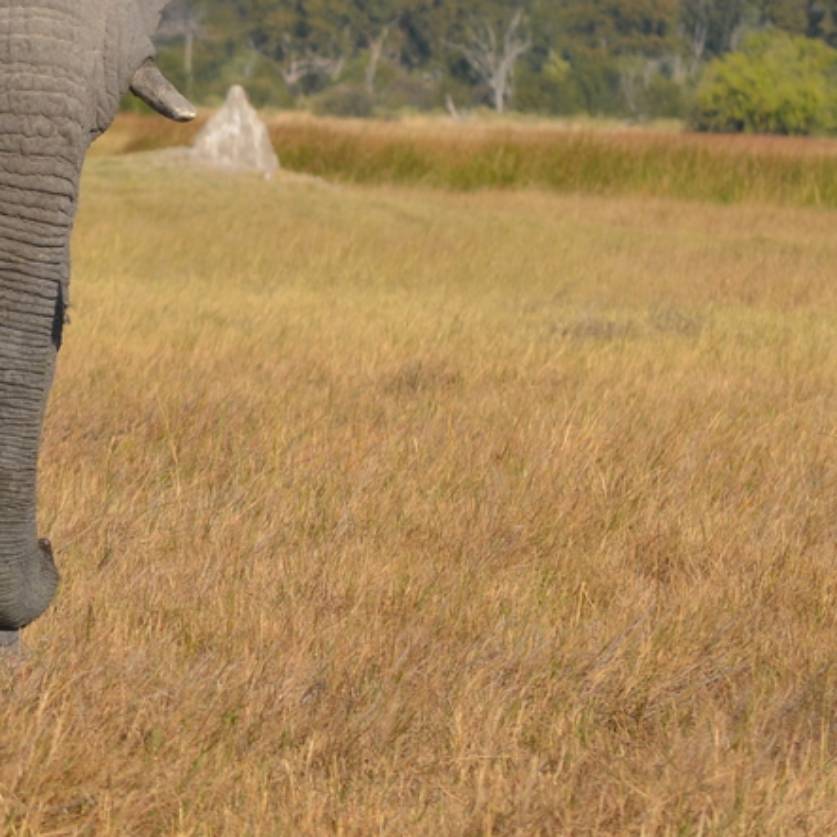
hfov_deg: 3.1
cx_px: 13
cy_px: 164
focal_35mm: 570
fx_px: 15599
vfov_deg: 3.1
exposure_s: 1/800
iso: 200
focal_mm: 155
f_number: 7.1
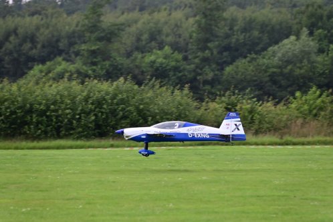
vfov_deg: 4.6
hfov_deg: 6.9
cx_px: 166
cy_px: 111
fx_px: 2775
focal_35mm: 300
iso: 640
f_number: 5.6
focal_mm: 200
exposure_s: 1/640
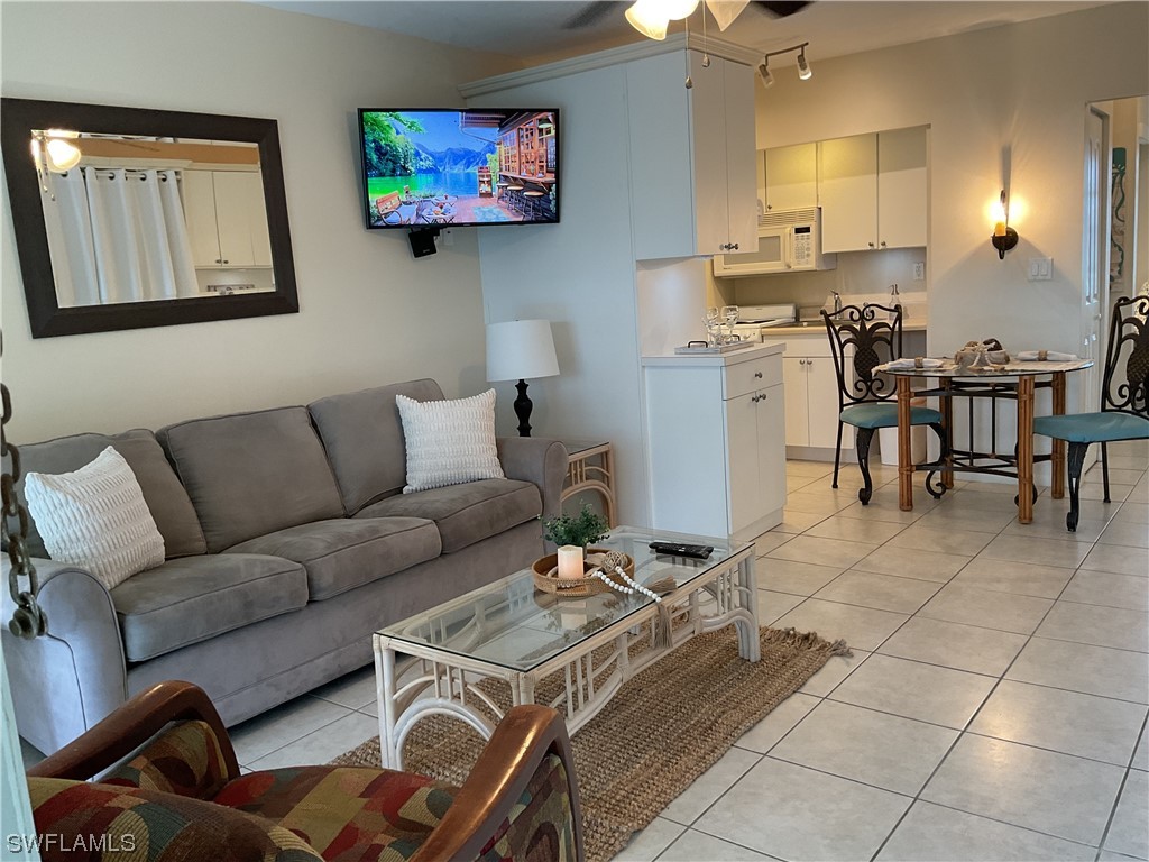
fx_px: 963
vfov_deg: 48.2
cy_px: 431
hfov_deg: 61.7
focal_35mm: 29
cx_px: 574
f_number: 1.8
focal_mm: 3
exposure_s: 1/60
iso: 80
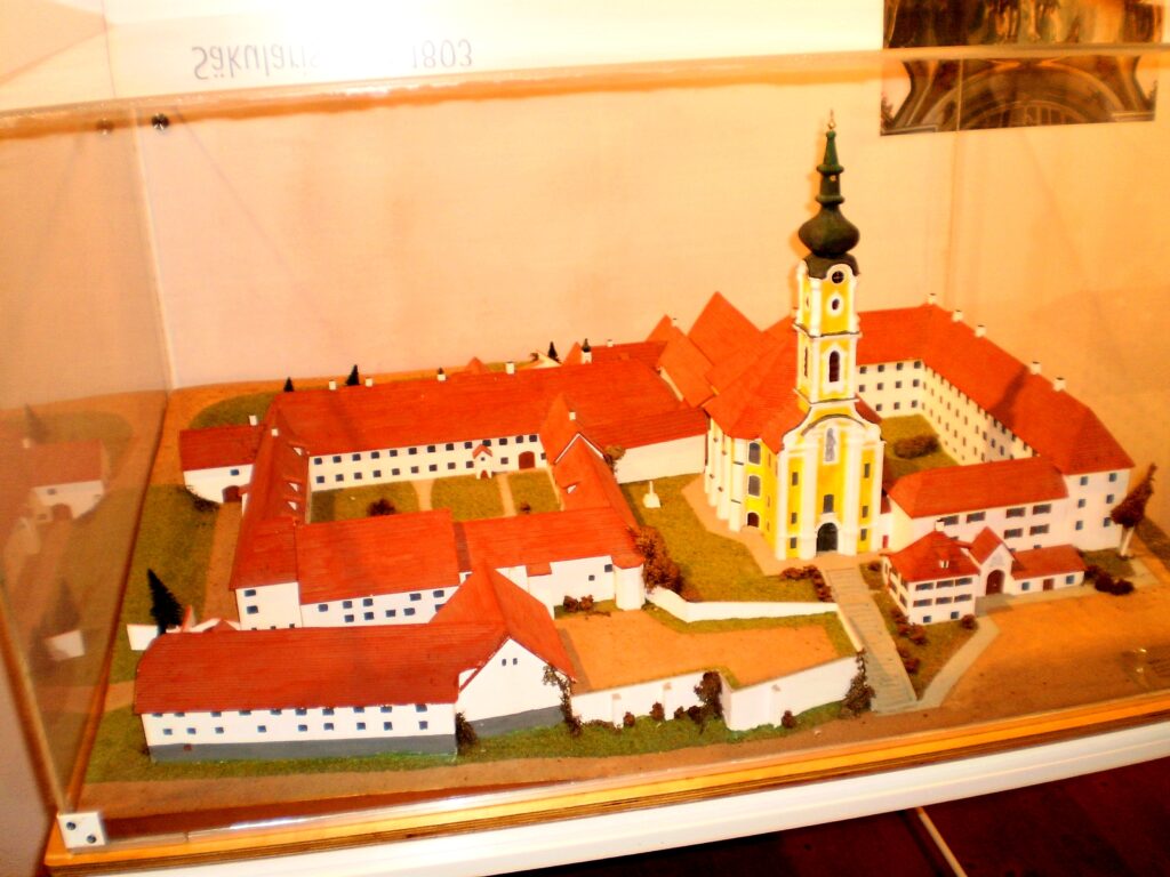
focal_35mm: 36
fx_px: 1217
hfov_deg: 51.4
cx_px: 585
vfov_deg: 39.7
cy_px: 438
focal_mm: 6.3
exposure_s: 1/30
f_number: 3.1
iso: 125
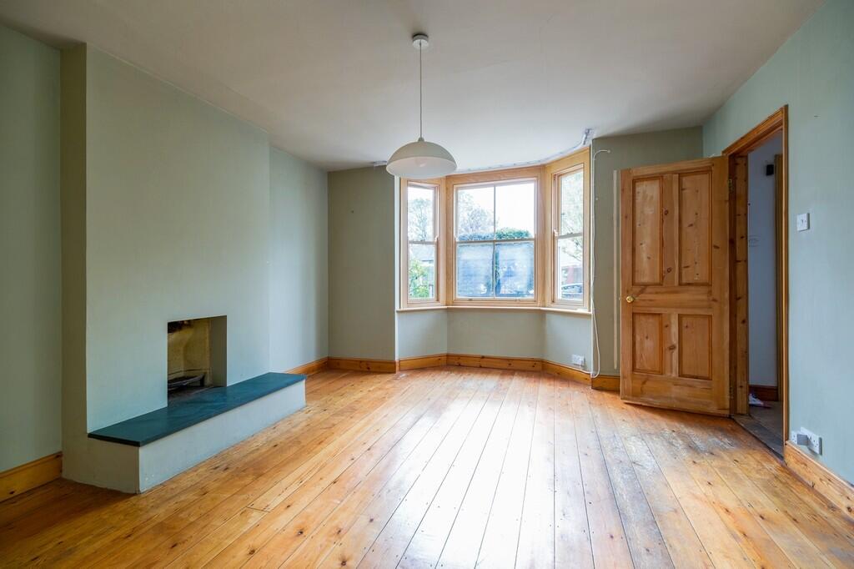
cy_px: 284
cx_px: 427
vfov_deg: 77.3
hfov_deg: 100.4
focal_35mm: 15
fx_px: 356
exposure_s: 1/10
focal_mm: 10.3
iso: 160
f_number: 7.1
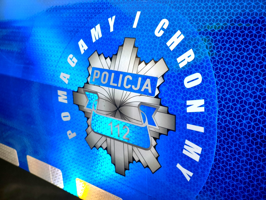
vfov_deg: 29.1
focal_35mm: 50
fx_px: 384
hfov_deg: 38.2
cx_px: 133
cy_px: 100
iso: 640
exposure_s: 1/50
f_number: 1.9
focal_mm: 7.1
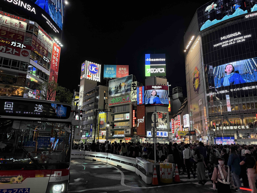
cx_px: 128
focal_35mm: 24
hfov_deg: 71.6
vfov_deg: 56.8
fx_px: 178
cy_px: 96
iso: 250
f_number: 1.78
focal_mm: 6.76
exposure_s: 1/60
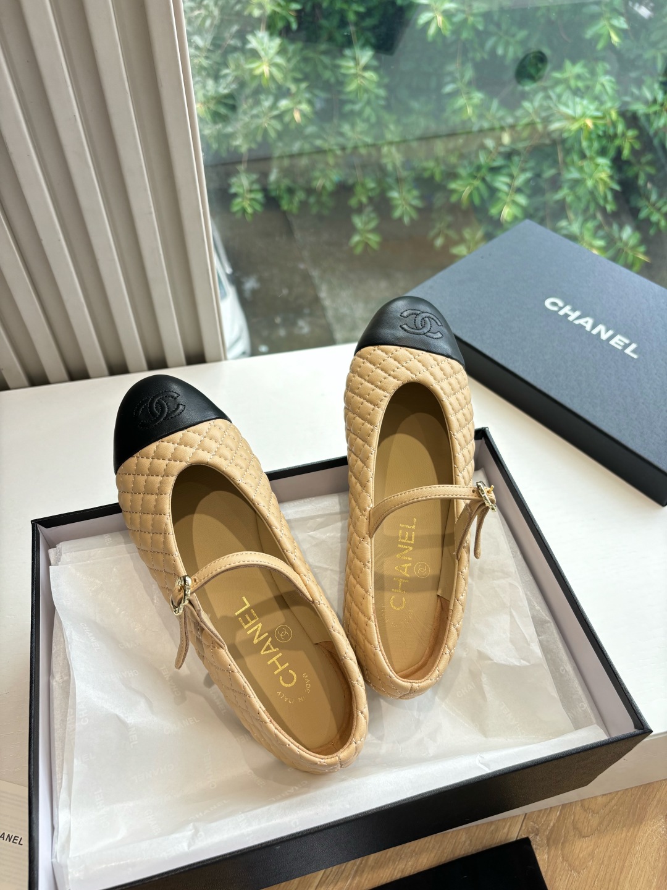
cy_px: 445
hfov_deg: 53.1
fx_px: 668
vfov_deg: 67.3
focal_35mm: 26
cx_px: 334
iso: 50
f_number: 1.6
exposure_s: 1/308
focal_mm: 5.96
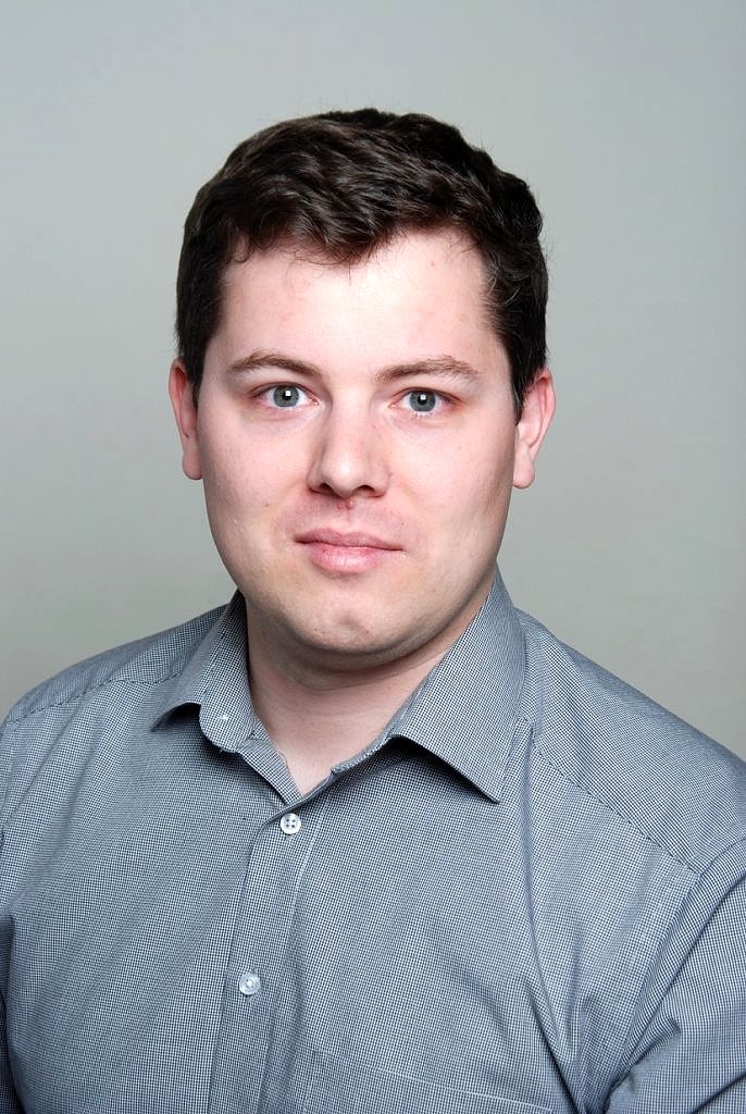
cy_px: 557
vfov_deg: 18.9
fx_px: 3345
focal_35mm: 108
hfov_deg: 12.7
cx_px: 373
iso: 200
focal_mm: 72
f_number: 9
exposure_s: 1/125
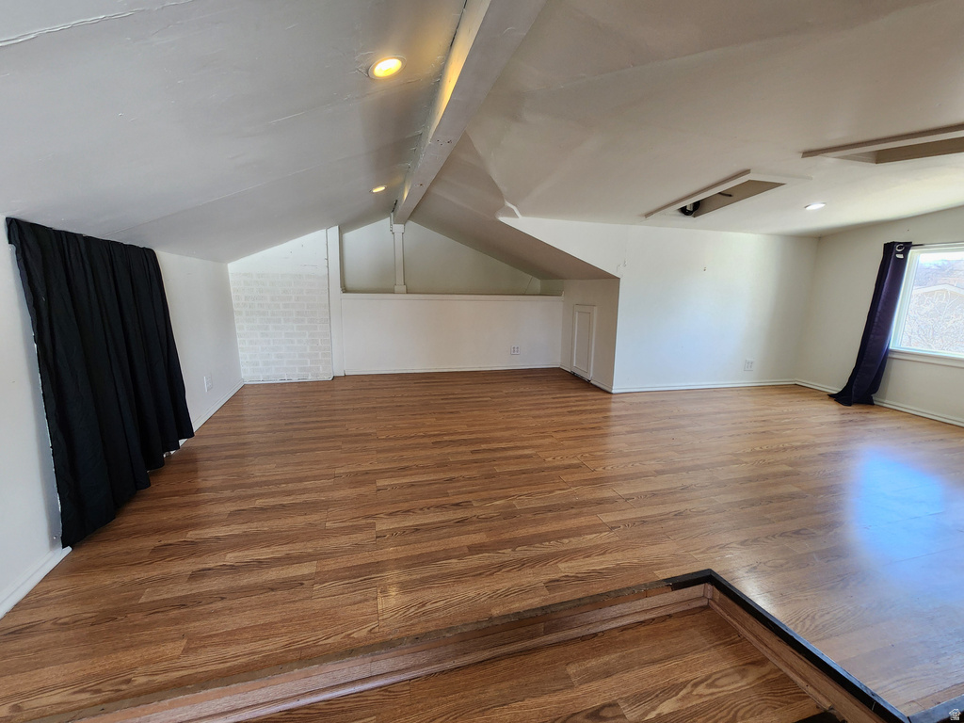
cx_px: 482
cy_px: 362
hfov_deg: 106.2
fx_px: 362
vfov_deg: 89.9
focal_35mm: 13
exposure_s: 1/60
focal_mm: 2.2
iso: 200
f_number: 2.2
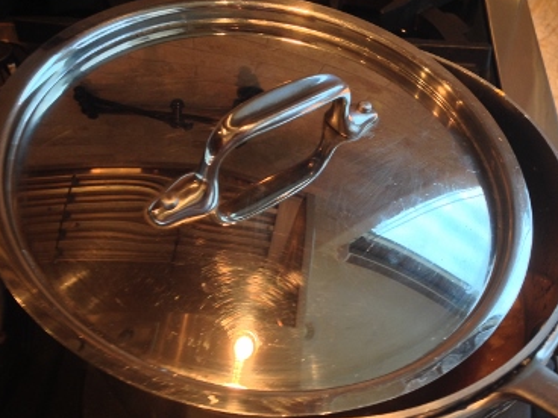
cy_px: 226
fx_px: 693
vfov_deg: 33.6
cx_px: 337
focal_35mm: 43
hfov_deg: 43.6
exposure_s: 1/20
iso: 80
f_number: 2.4
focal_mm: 4.12
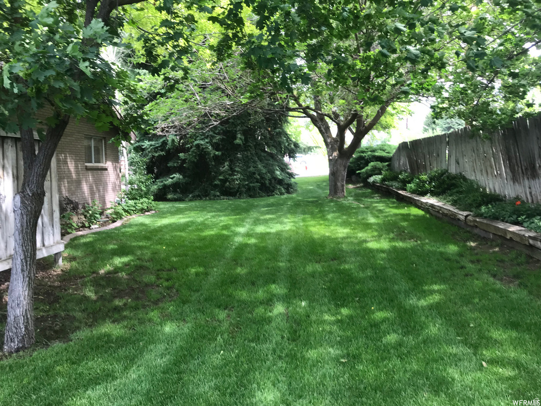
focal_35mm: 28
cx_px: 270
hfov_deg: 63.4
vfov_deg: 49.7
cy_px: 203
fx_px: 438
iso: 25
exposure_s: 1/120
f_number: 1.8
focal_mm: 3.99
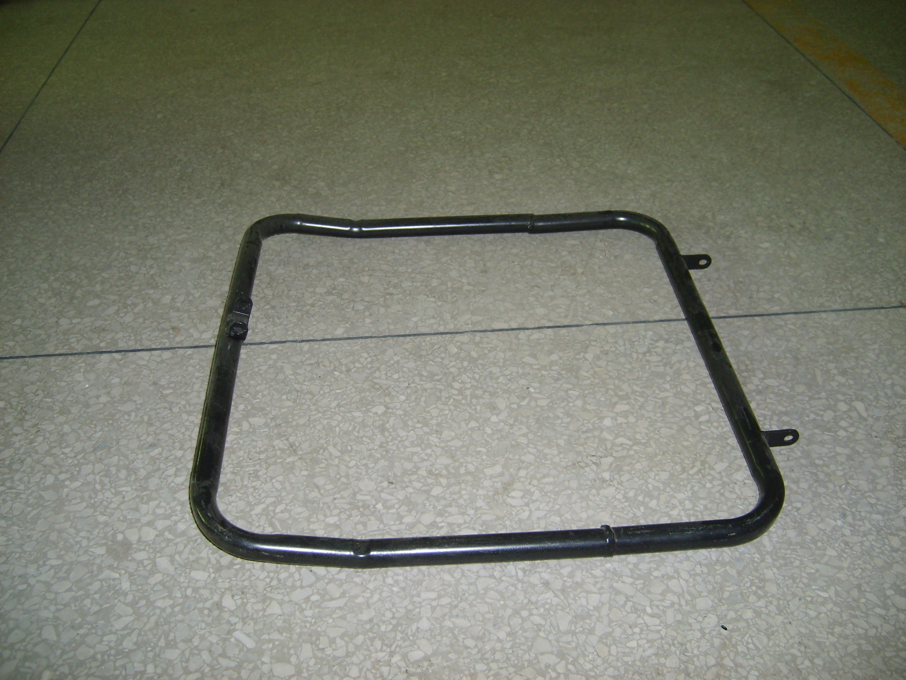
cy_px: 340
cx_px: 453
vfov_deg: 40.7
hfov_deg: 52.6
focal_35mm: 35
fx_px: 916
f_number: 2.8
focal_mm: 5.8
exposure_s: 1/45
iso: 100
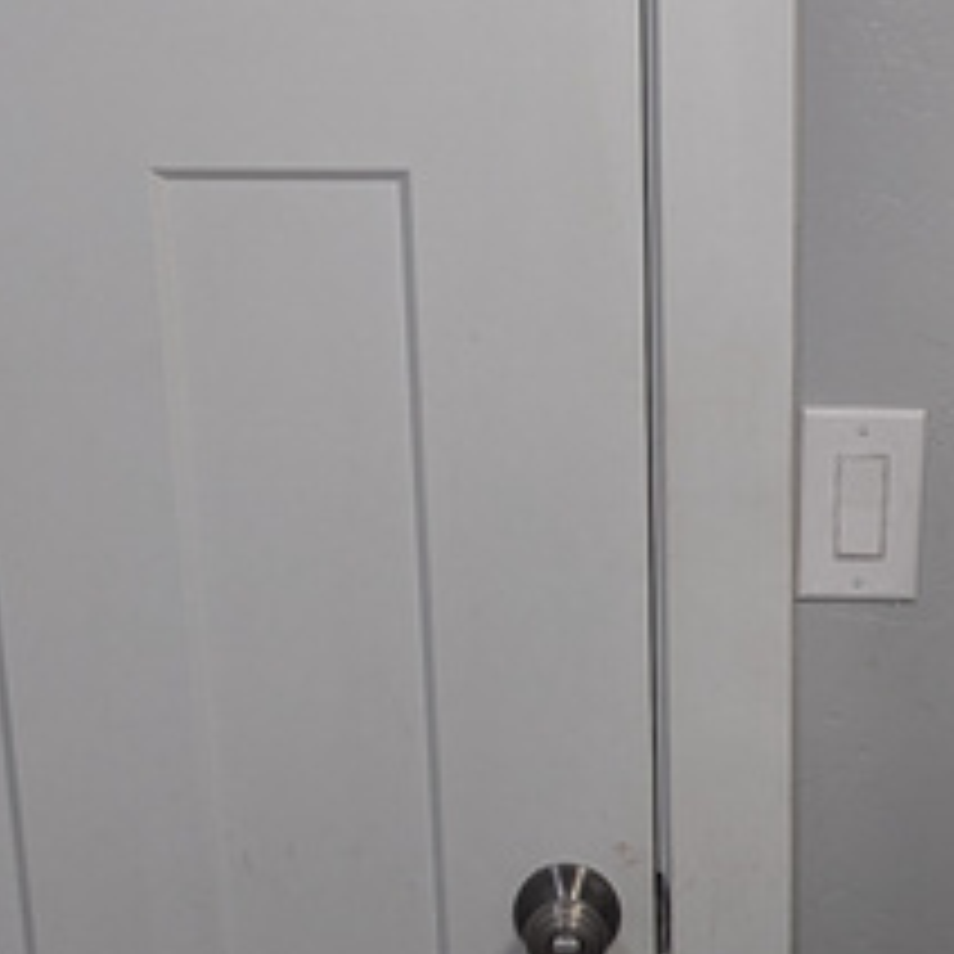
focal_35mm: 102
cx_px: 814
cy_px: 1202
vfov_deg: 16.2
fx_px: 3180
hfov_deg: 16.9
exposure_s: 1/120
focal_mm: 6.81
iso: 99
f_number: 1.85
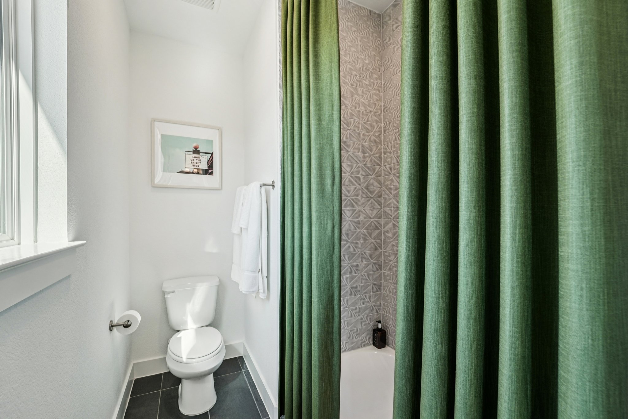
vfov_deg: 81.2
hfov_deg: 104.2
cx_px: 314
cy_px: 210
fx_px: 244
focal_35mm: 14
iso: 400
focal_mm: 14
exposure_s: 1/80
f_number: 8
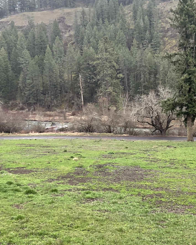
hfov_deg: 30.8
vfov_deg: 38.0
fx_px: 355
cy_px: 118
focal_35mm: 49
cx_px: 111
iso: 50
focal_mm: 3
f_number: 1.8
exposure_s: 1/120
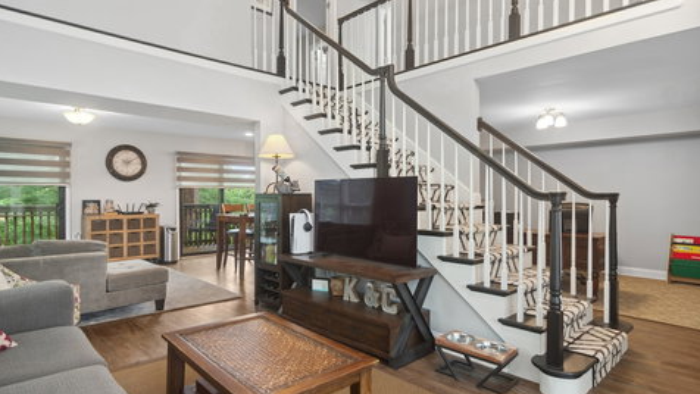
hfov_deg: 89.6
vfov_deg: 58.3
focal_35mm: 19
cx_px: 351
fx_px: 353
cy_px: 209
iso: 200
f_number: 8
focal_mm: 12
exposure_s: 1/10
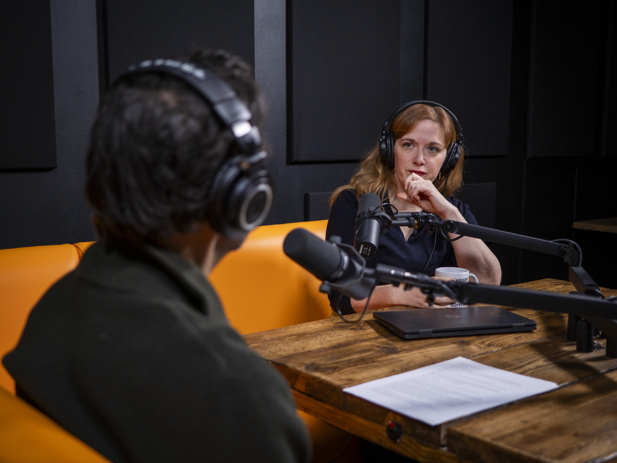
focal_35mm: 44
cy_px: 232
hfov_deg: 42.9
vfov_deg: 32.9
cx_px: 308
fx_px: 785
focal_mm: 22
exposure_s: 1/100
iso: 400
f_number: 1.7
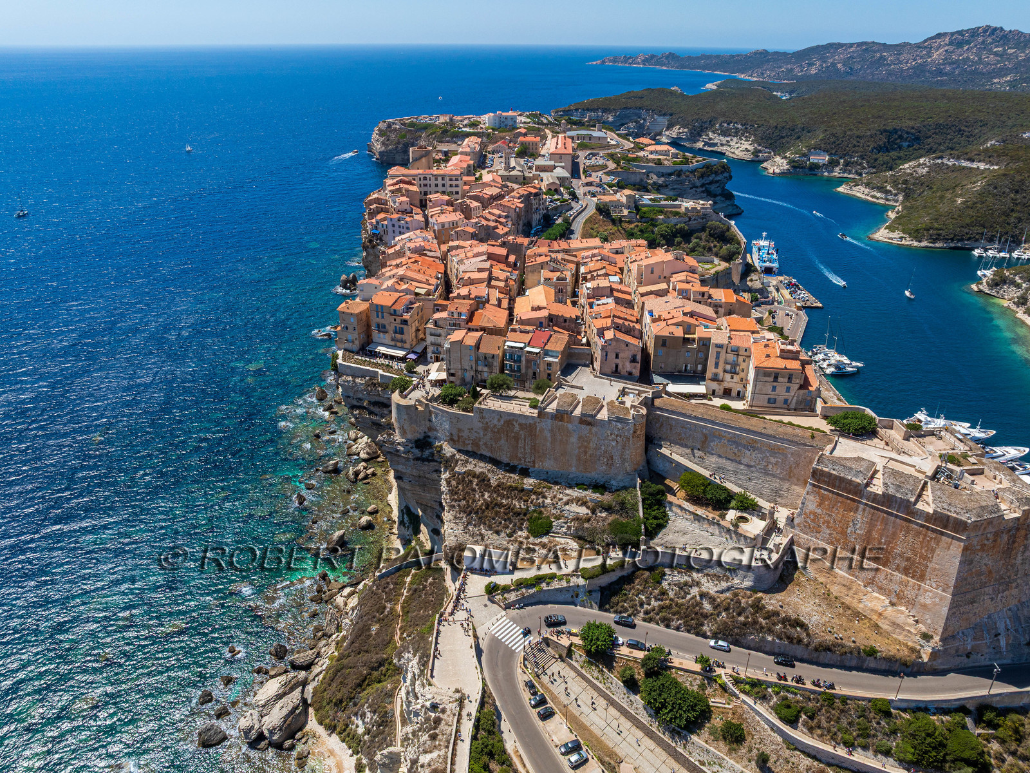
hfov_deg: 71.6
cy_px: 386
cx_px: 515
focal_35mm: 24
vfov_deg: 56.8
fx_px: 714
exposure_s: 1/160
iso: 100
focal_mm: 12.3
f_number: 11
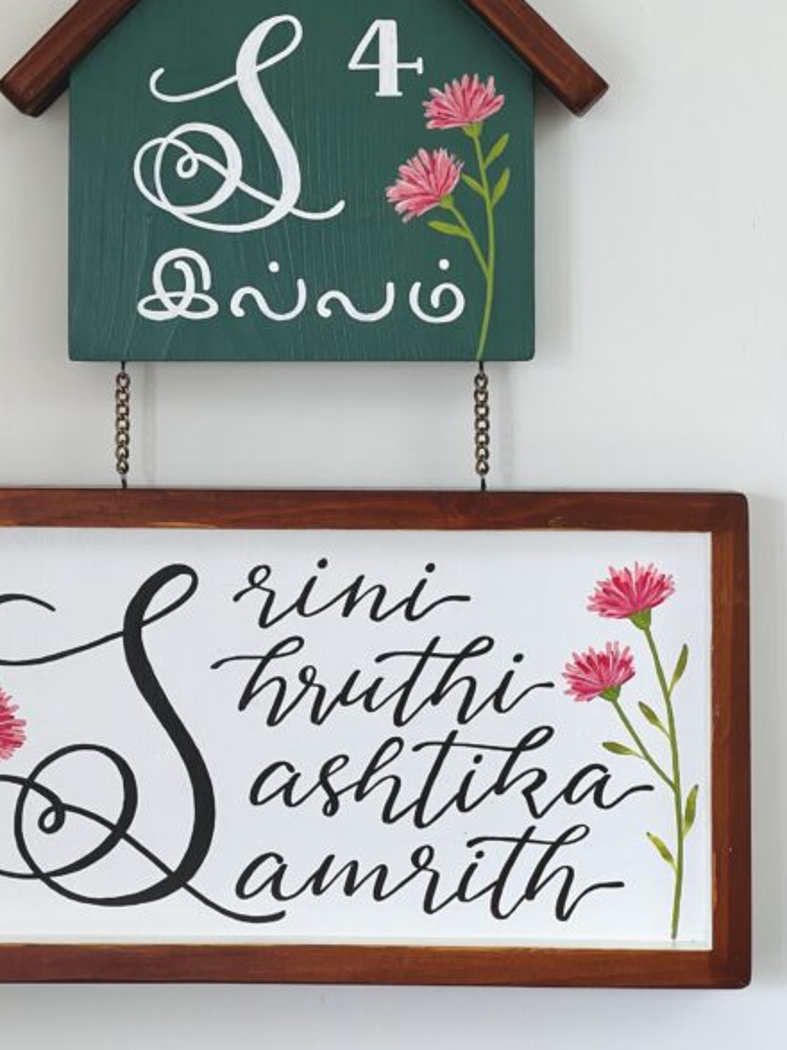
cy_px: 417
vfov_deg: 18.7
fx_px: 3184
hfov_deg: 14.1
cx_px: 300
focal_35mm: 105
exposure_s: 1/100
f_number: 2.8
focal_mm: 9
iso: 160
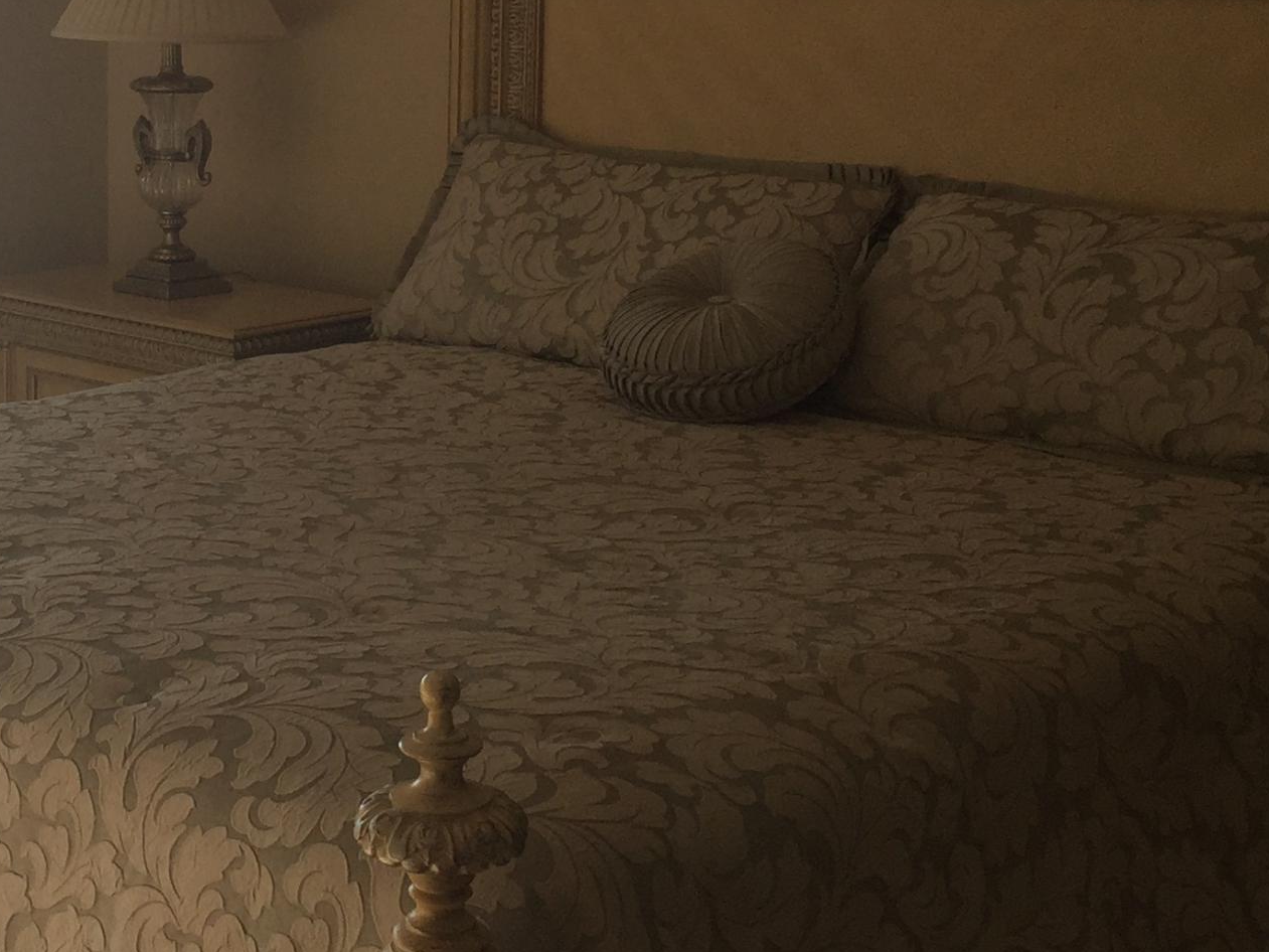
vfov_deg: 21.3
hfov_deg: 27.2
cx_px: 127
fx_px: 2530
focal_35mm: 69
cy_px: 381
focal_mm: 4.15
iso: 32
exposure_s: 1/465
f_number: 2.2
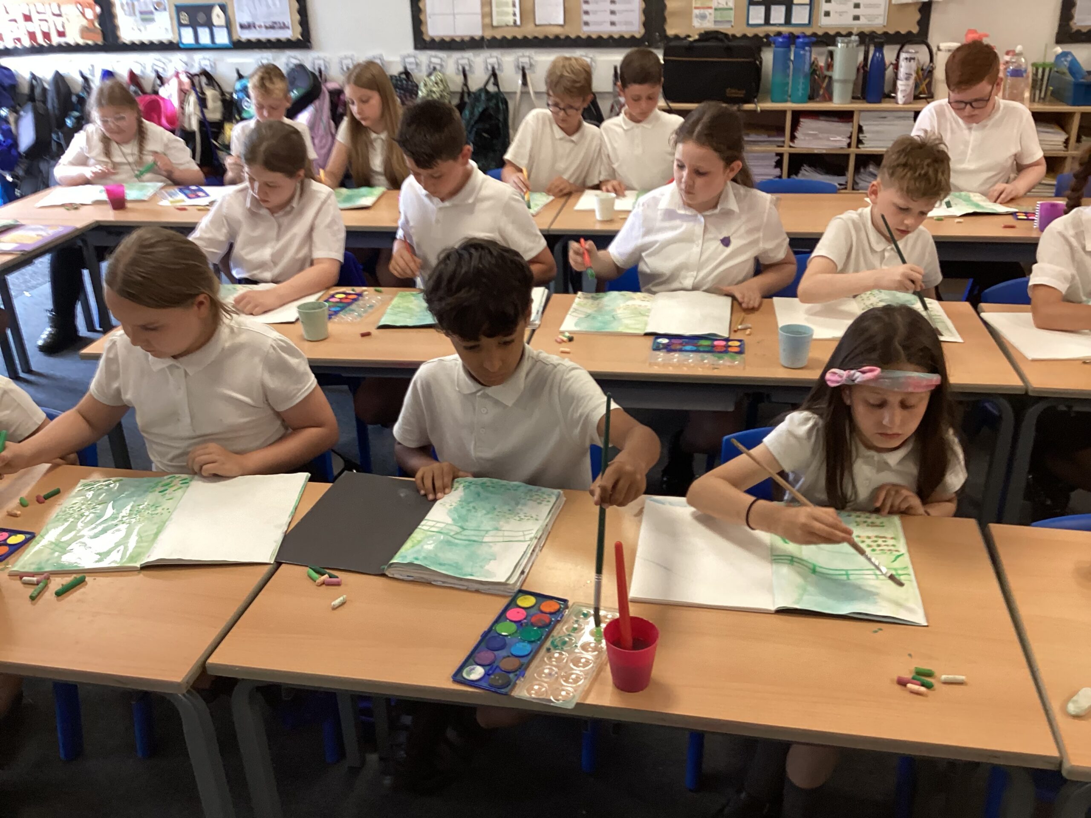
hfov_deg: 58.4
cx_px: 546
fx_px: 977
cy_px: 409
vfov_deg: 45.4
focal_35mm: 31
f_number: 2.4
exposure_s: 1/50
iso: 125
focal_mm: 3.3
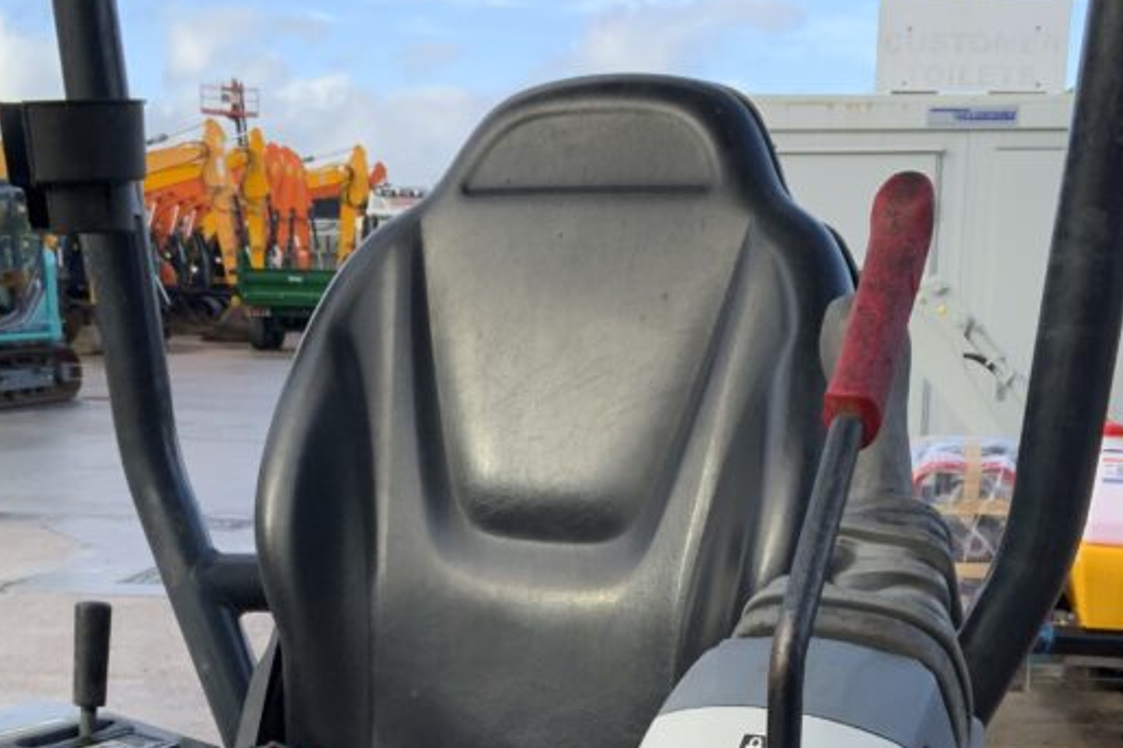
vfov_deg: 22.0
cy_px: 707
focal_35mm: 60
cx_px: 563
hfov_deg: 33.4
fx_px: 1871
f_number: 1.8
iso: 16
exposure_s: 1/375
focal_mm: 3
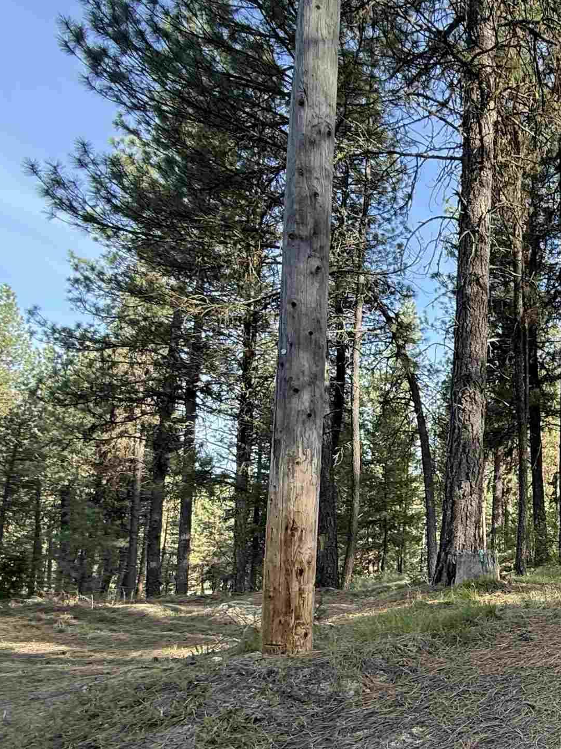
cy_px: 499
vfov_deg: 58.6
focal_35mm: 30
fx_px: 648
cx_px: 705
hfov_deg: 34.9
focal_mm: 2.22
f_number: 2.2
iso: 64
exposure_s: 1/202
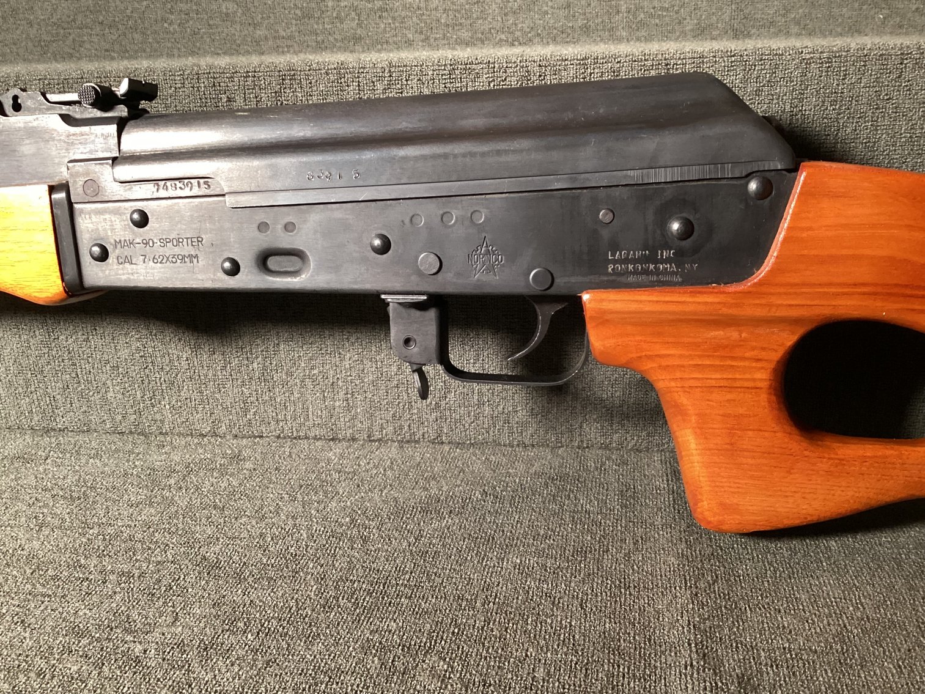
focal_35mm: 31
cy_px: 347
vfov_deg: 45.4
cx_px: 462
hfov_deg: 58.3
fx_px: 828
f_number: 2.4
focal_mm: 3.3
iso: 400
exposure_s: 1/25
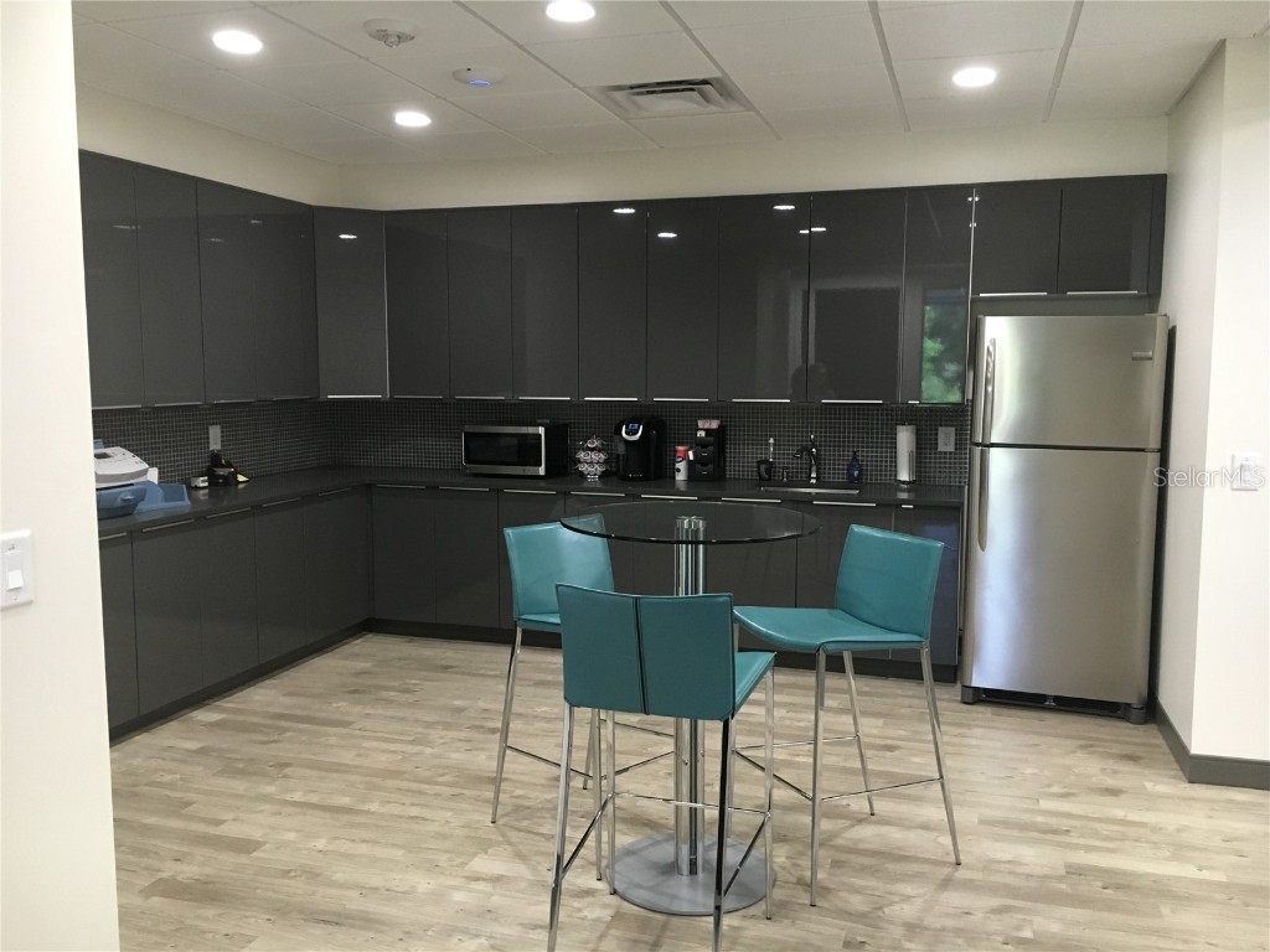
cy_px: 476
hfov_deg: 61.7
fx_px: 1064
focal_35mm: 29
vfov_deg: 48.2
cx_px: 635
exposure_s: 1/30
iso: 125
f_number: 2.2
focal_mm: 4.15
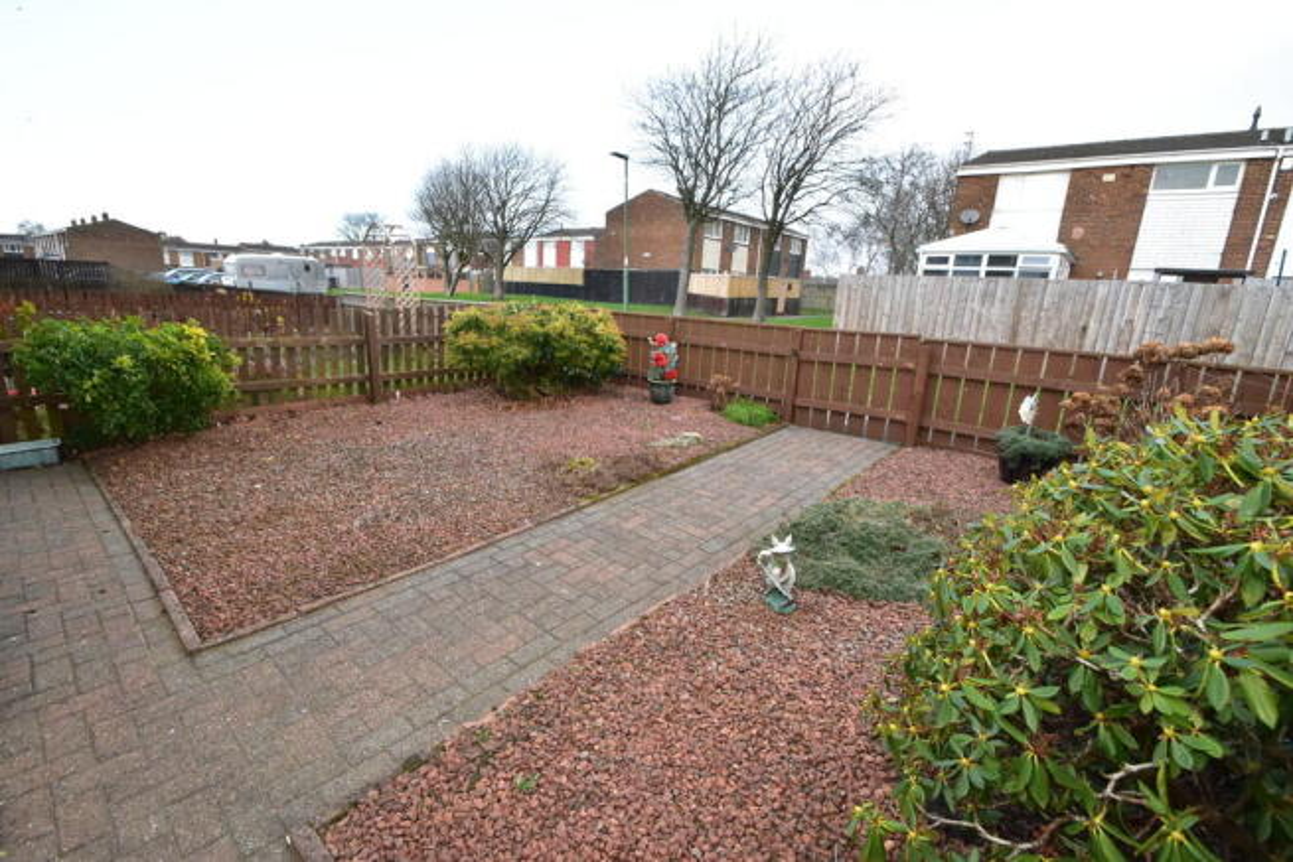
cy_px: 431
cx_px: 646
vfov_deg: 77.4
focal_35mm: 15
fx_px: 539
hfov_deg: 100.4
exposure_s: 1/125
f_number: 9
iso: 800
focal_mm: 10
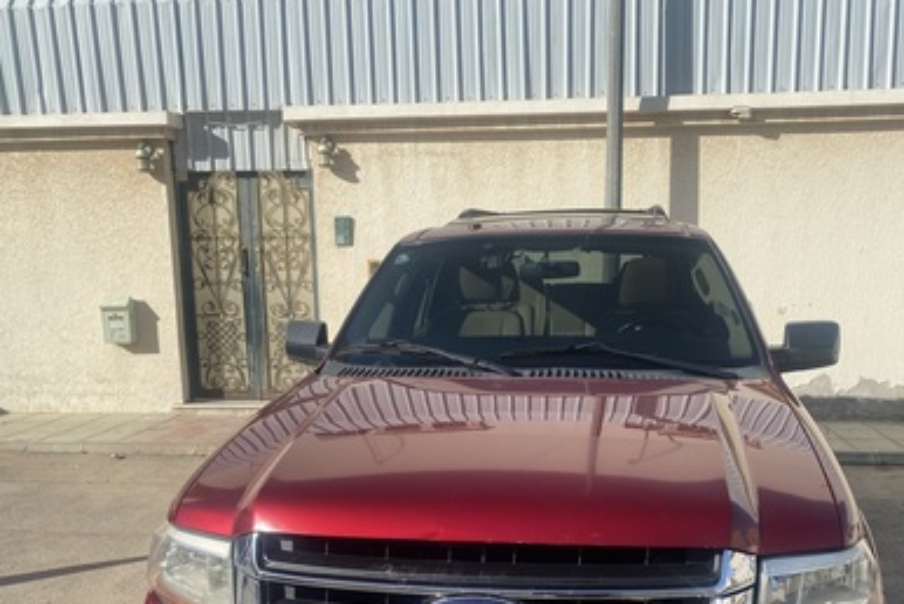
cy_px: 397
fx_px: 804
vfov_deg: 40.7
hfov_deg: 58.5
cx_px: 502
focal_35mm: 32
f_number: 1.8
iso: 32
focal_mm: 4.25
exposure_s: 1/3610
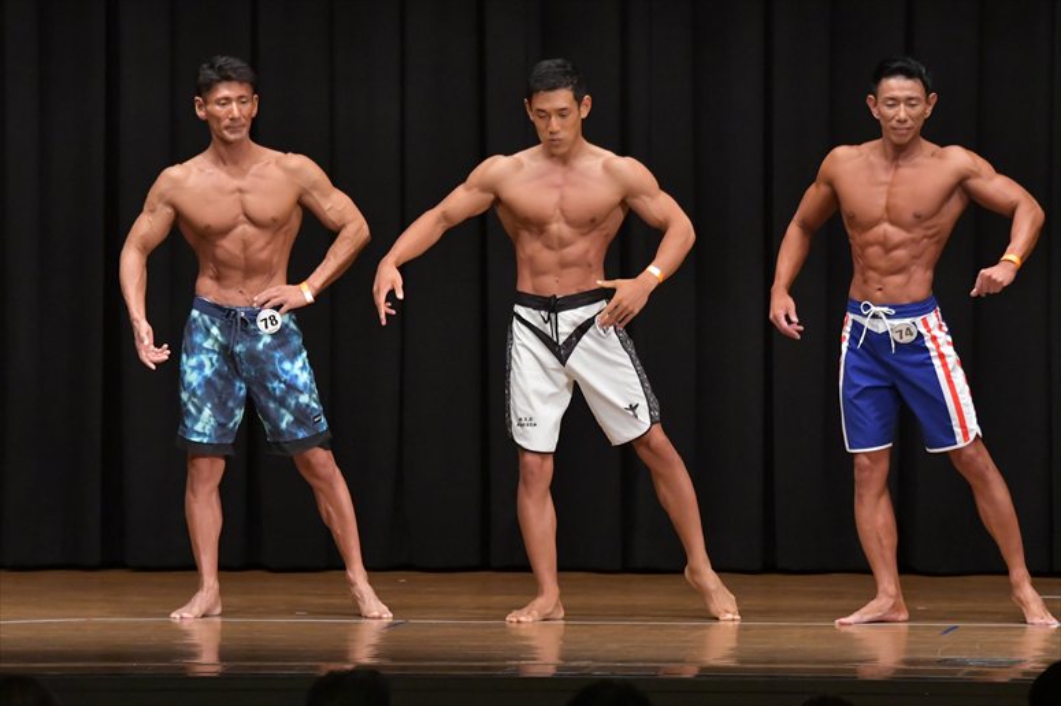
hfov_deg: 9.5
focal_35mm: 217
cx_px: 530
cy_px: 353
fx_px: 6392
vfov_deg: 6.3
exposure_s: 1/400
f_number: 5.6
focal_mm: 145
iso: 6400
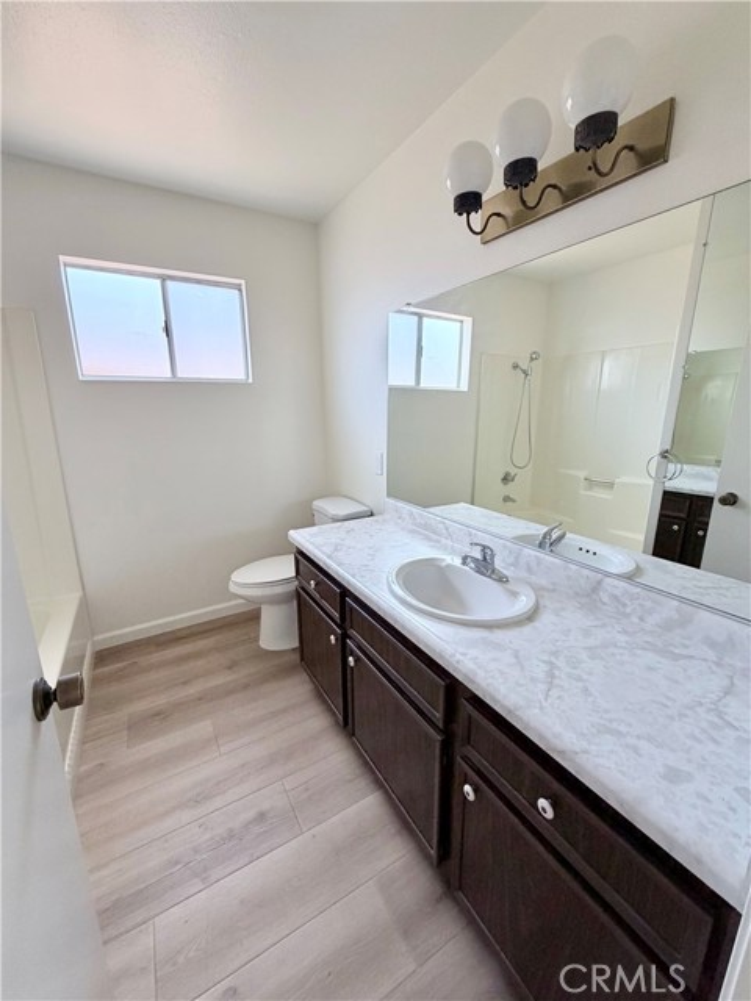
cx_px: 376
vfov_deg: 102.1
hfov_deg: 85.7
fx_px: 405
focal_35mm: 14
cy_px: 500
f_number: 2.2
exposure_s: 1/121
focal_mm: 2.22
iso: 200
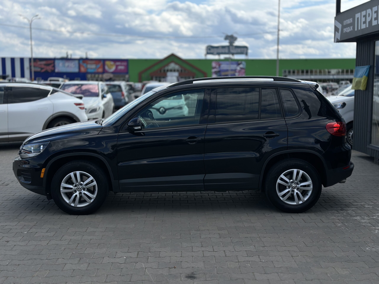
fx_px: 526
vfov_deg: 30.3
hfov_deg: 39.7
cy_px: 142
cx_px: 190
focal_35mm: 48
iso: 100
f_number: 1.78
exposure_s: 1/7092
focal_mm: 6.86
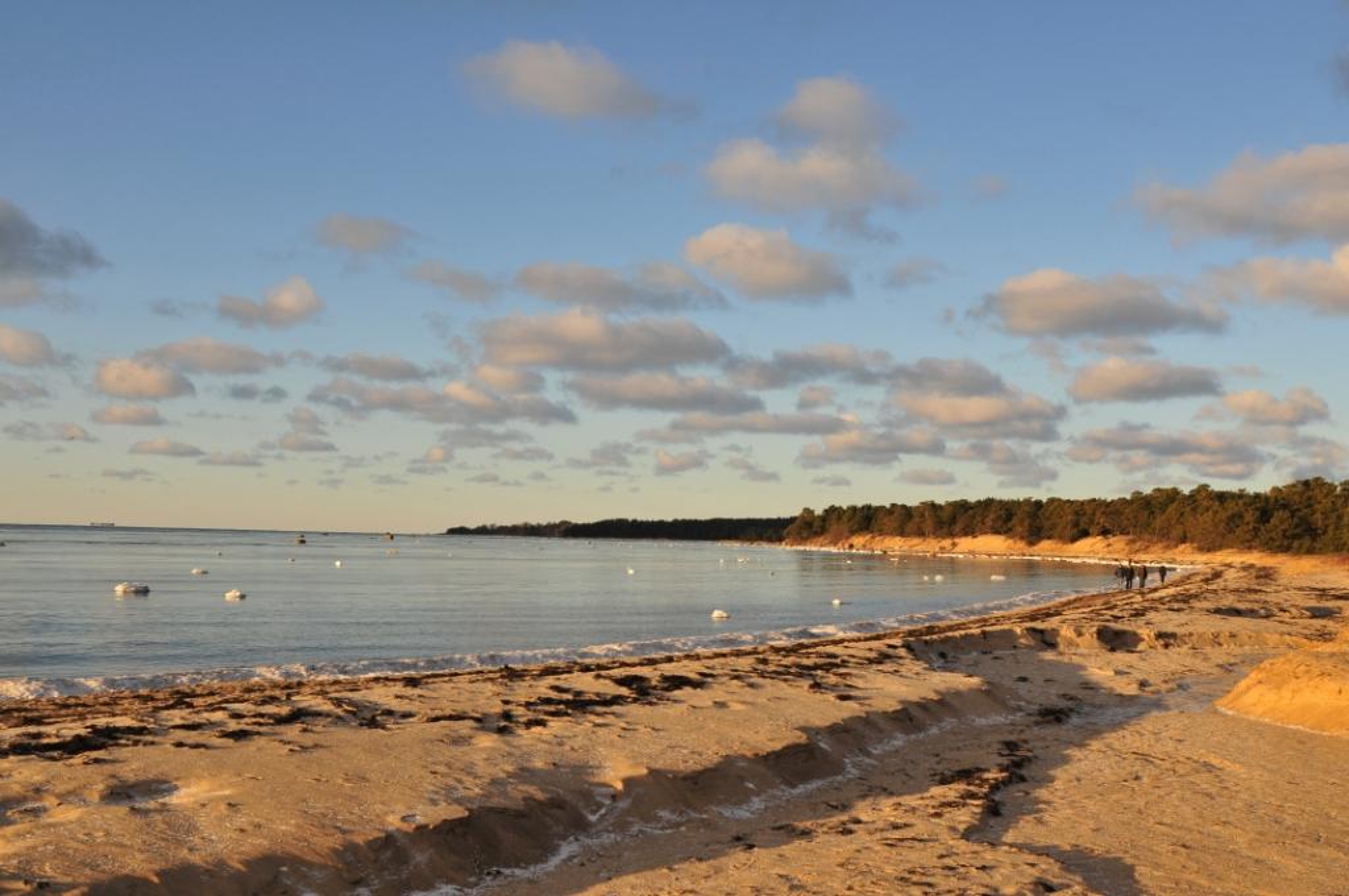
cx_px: 674
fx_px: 1460
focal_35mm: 39
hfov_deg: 49.6
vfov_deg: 34.1
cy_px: 448
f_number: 8
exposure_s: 1/250
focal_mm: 26
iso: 200
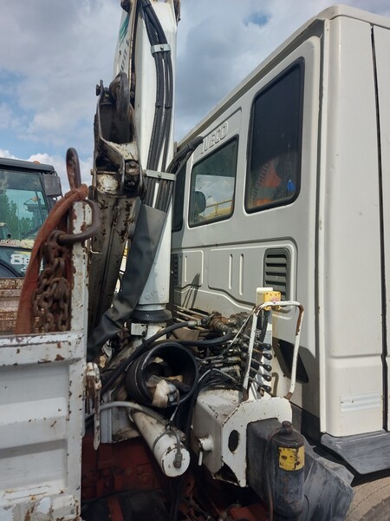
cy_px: 260
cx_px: 195
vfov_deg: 71.6
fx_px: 361
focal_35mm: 24
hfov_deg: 56.8
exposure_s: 1/1157
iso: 32
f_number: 1.8
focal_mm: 5.23
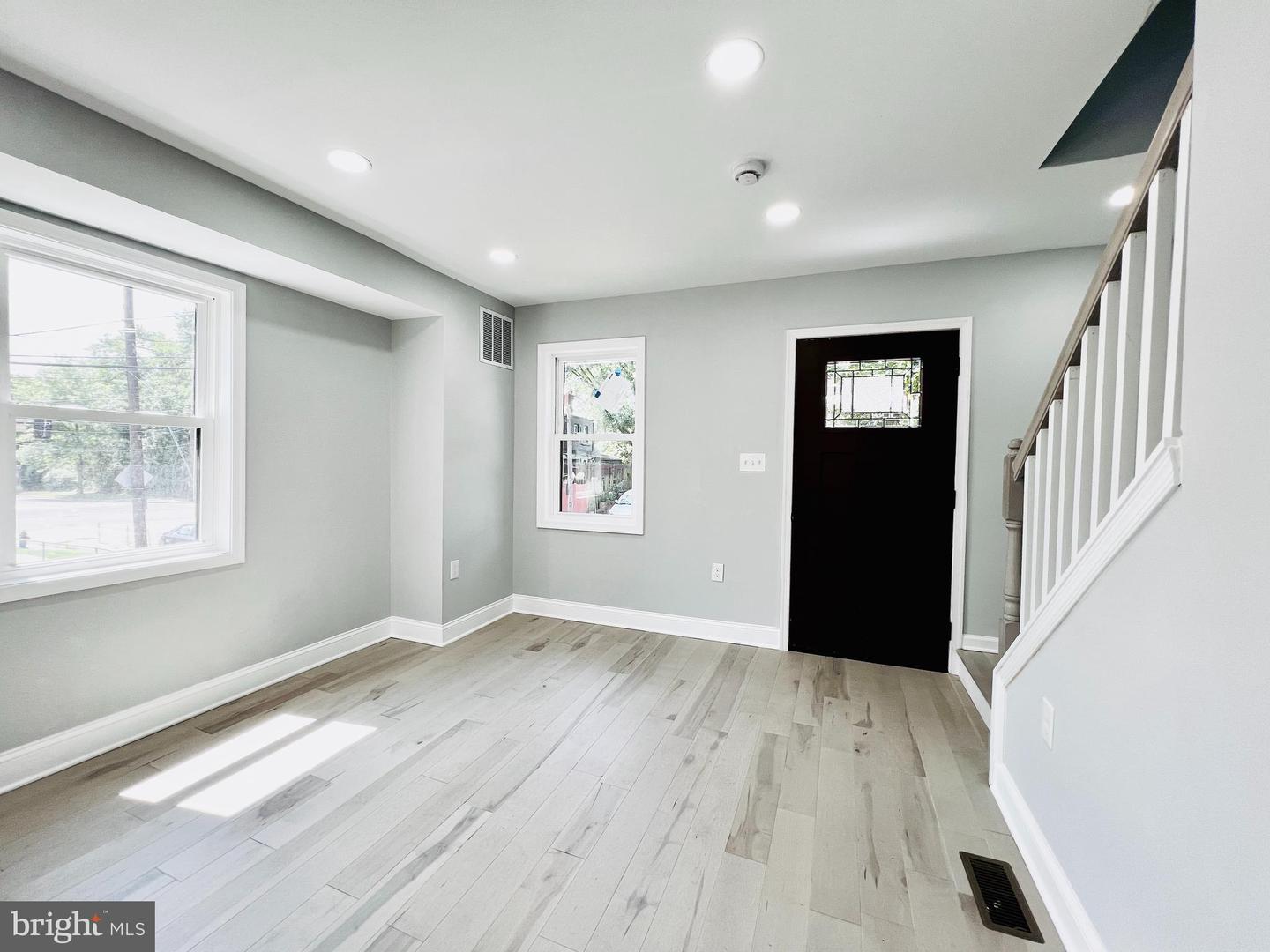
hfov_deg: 106.2
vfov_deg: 89.9
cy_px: 476
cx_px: 635
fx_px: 477
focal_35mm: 13
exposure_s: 1/120
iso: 64
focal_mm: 1.57
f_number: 1.8
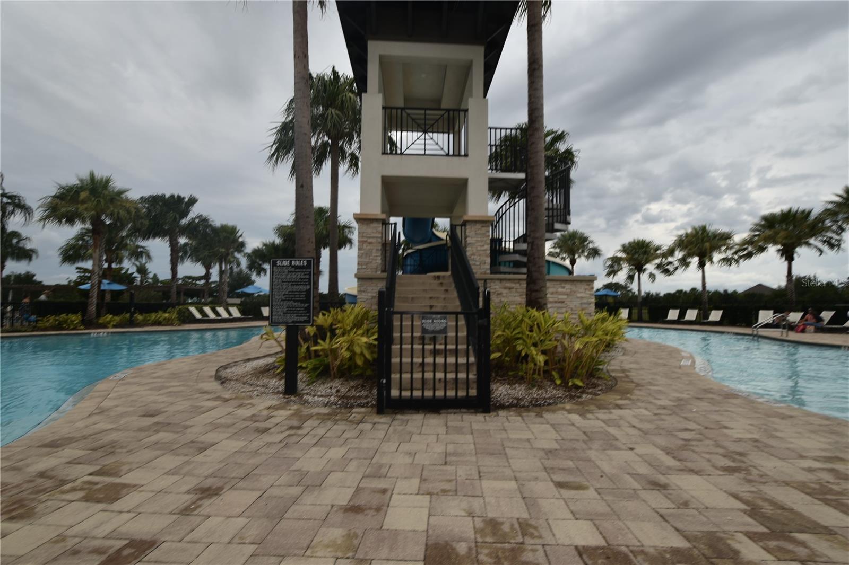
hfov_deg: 100.4
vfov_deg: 77.3
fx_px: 354
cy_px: 282
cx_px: 424
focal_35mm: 15
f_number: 8
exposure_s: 1/200
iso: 100
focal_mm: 10
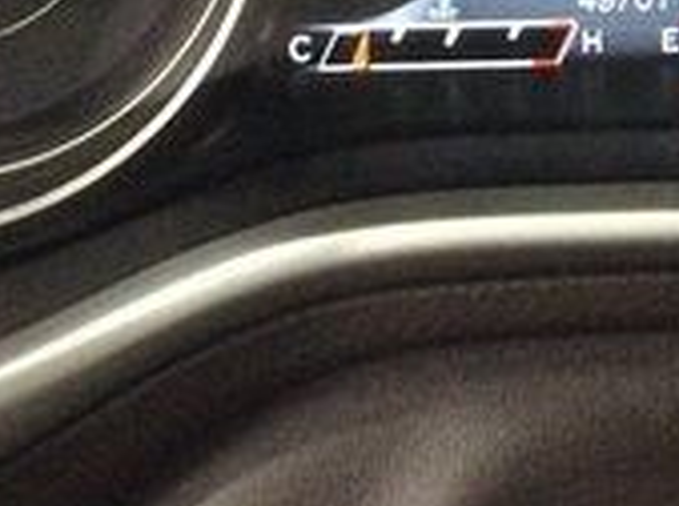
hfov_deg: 16.2
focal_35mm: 121
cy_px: -40
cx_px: 530
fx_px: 2368
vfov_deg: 12.0
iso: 400
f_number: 2.4
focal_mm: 3.3
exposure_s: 1/15
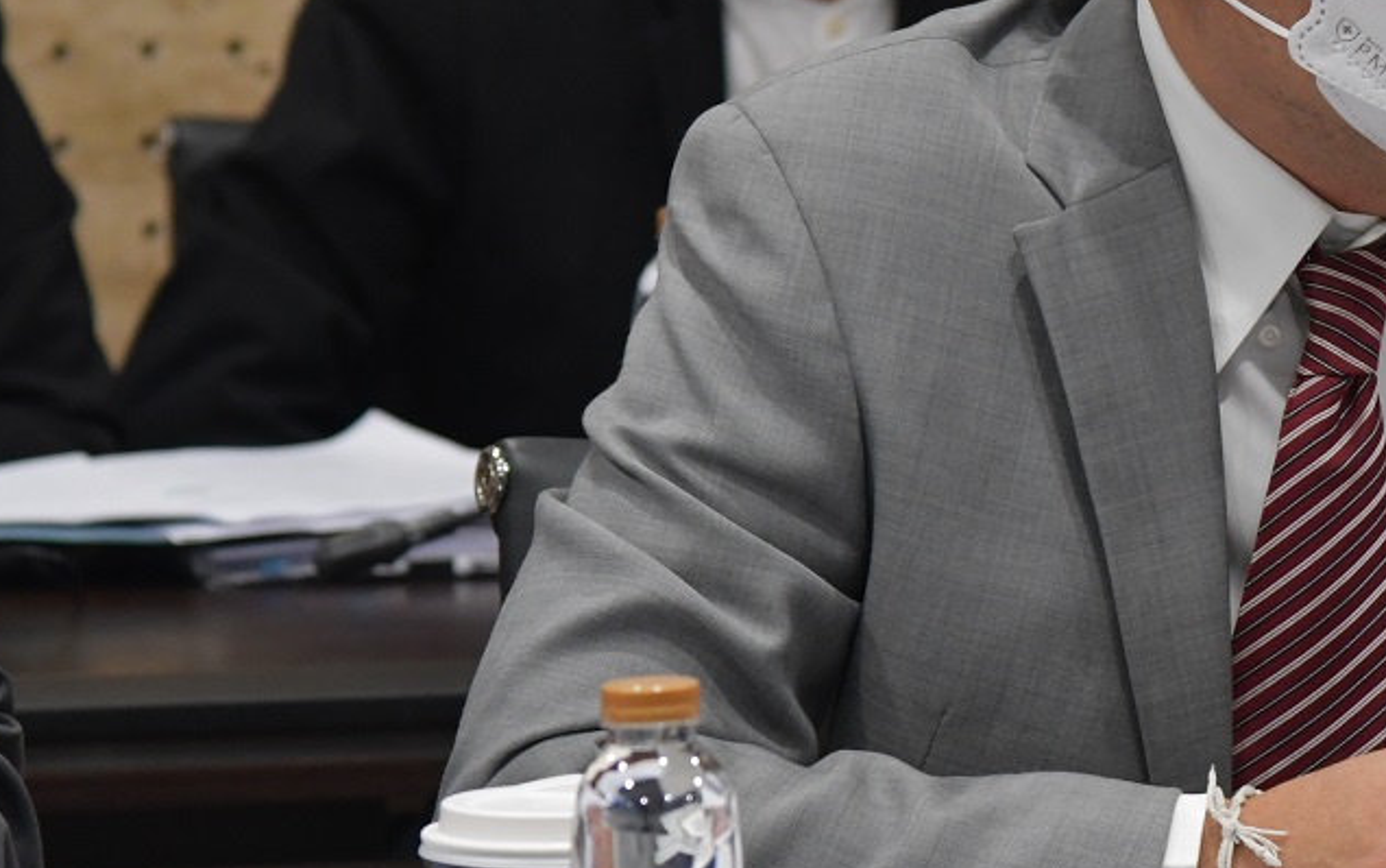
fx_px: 13225
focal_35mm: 350
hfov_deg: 6.0
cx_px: 1310
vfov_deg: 3.8
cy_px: 338
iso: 1600
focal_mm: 105
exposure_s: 1/100
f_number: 5
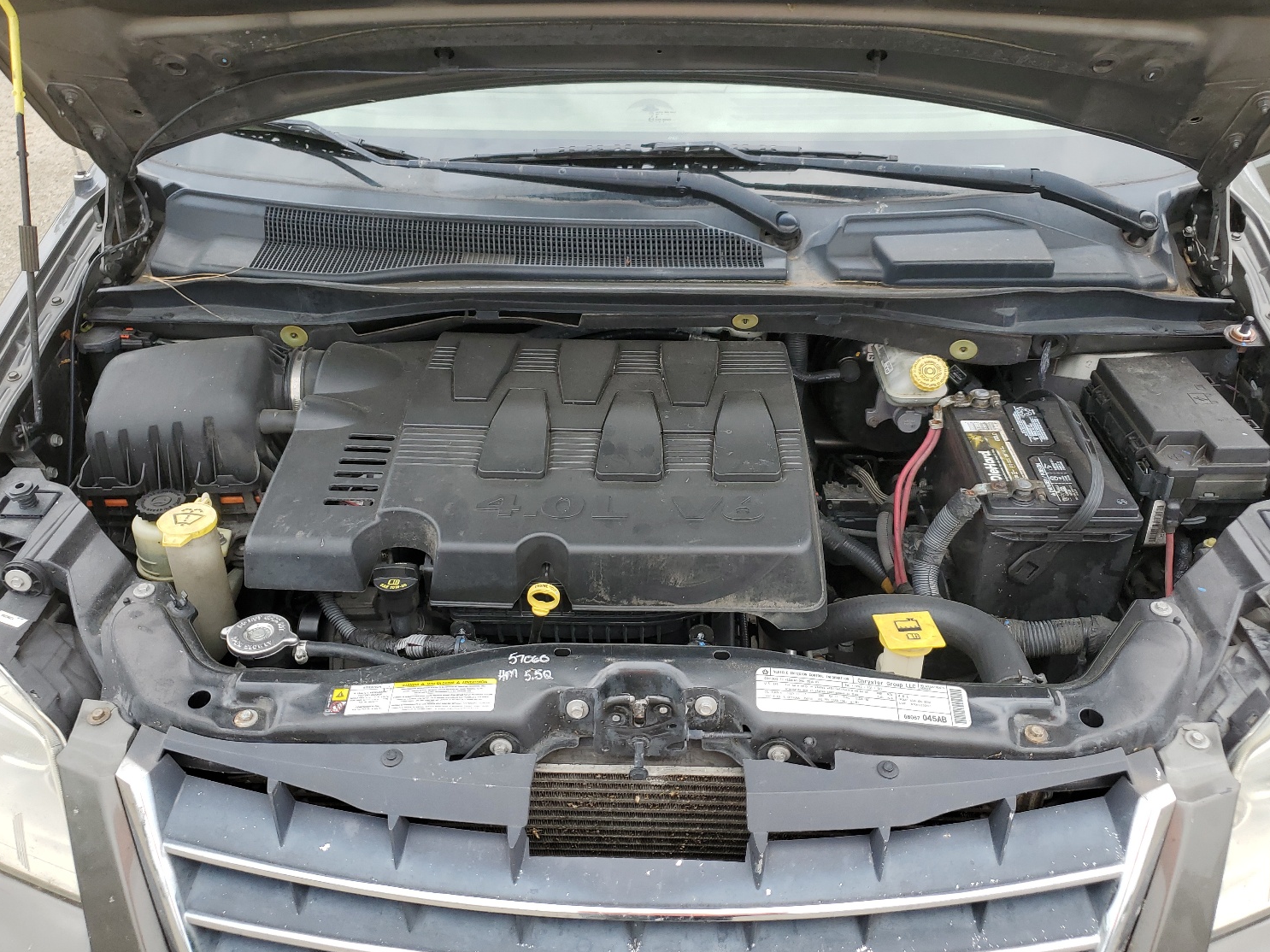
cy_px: 496
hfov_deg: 63.4
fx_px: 1027
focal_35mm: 28
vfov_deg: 49.7
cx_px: 646
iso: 50
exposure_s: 1/833
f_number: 1.5
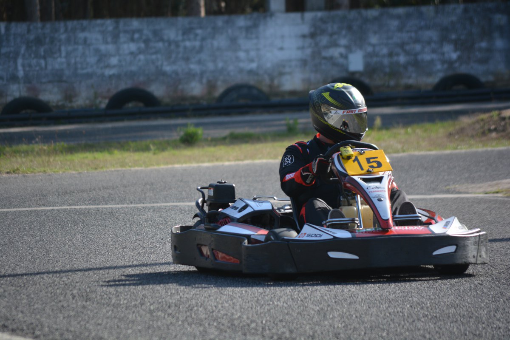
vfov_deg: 5.2
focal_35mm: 262
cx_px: 255
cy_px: 170
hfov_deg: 7.8
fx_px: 3718
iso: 500
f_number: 5.3
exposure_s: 1/1000
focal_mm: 175
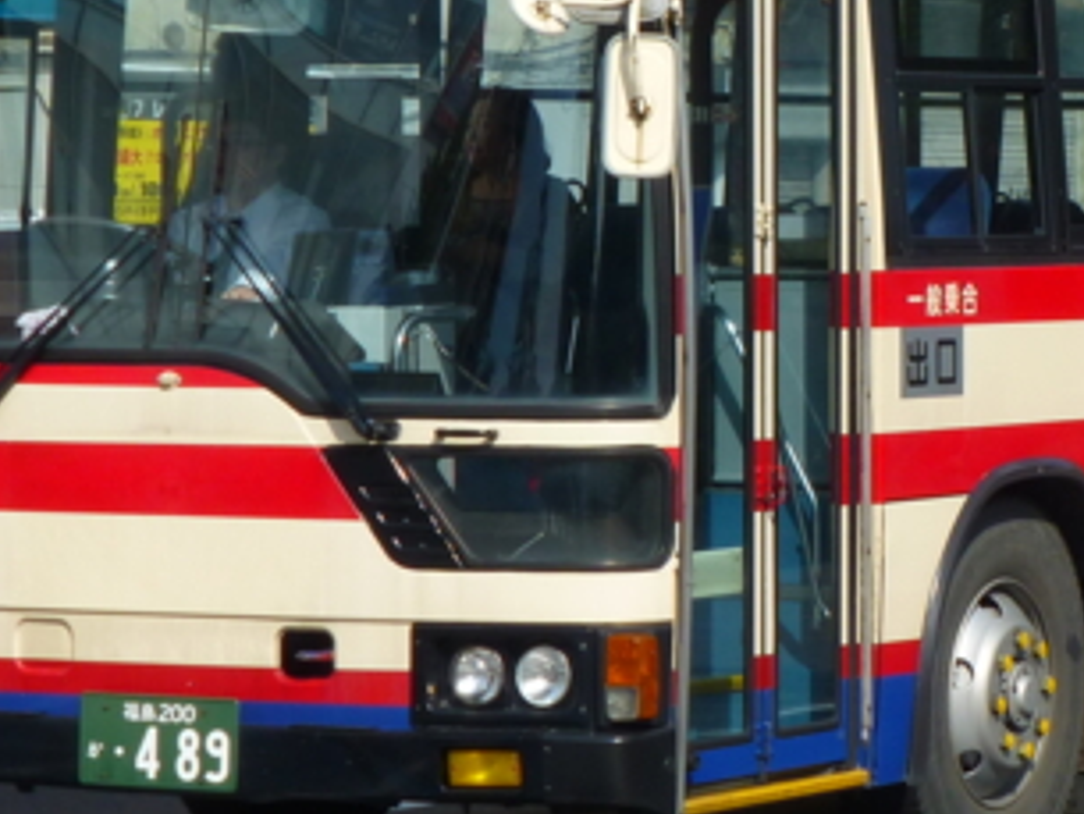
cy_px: 224
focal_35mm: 207
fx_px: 6485
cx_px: 871
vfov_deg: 7.2
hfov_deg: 9.5
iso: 100
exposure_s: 1/640
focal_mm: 14.2
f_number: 5.1
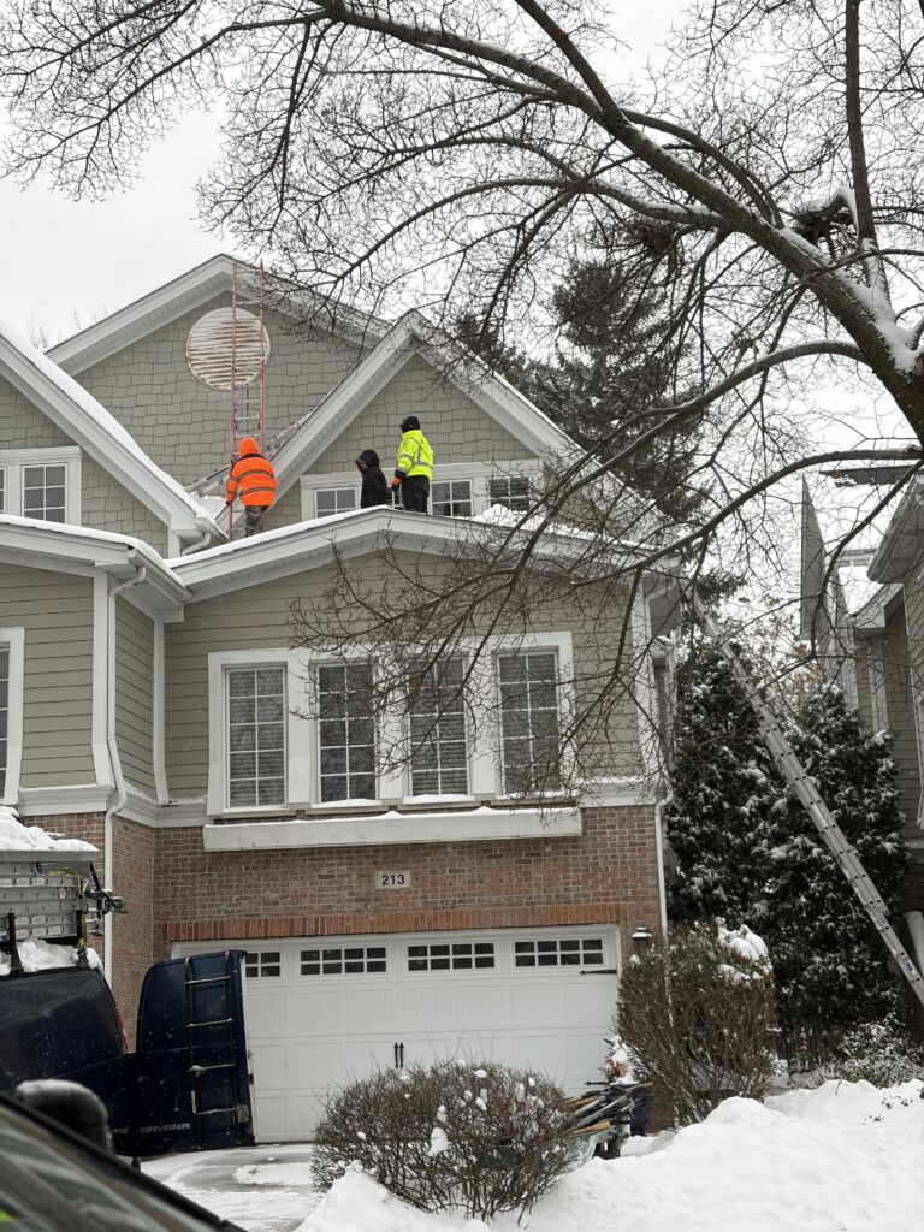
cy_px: 616
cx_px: 462
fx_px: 1851
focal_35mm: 52
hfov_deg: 28.0
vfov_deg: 36.8
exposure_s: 1/275
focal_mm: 5.96
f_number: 1.6
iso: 32
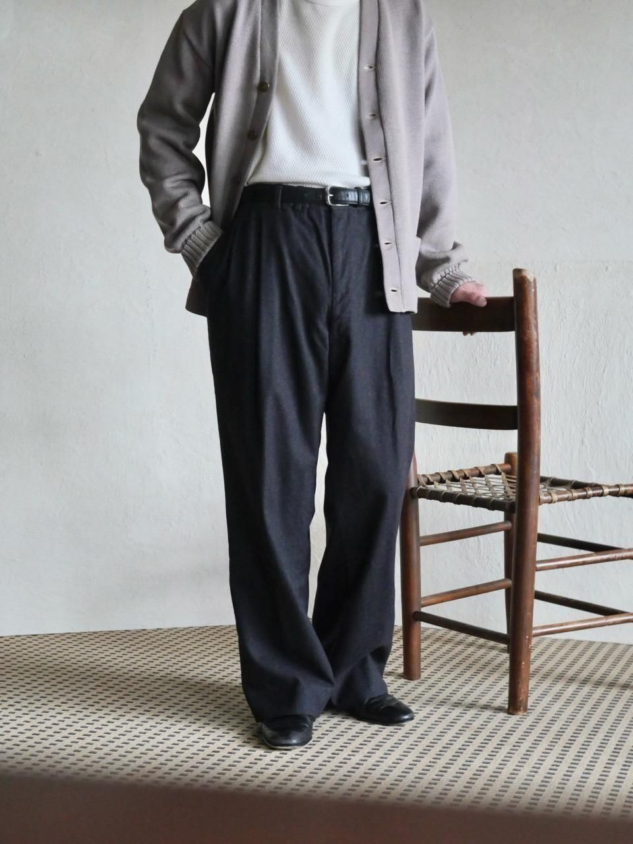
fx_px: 1414
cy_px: 422
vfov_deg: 33.2
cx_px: 316
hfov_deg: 25.2
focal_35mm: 58
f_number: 3.7
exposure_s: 1/20
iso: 3200
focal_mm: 29
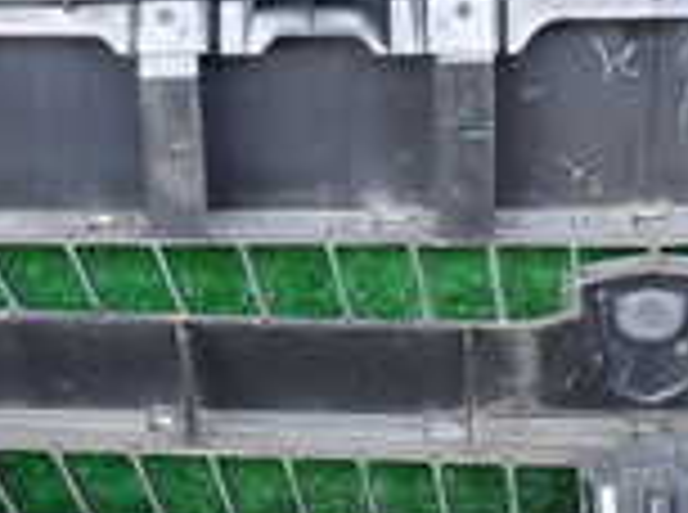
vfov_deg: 12.4
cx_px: 657
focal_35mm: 118
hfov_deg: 16.4
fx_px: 2340
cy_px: 40
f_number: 2.3
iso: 160
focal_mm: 5.4
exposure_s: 1/60
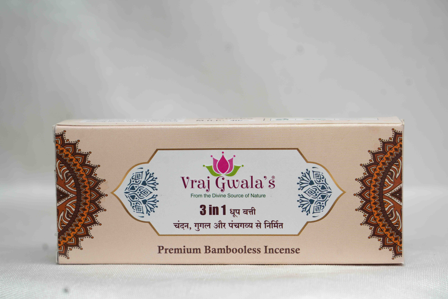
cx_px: 220
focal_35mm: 106
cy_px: 147
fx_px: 1319
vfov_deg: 12.9
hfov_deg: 19.3
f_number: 5.6
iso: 250
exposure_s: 1/60
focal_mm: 104
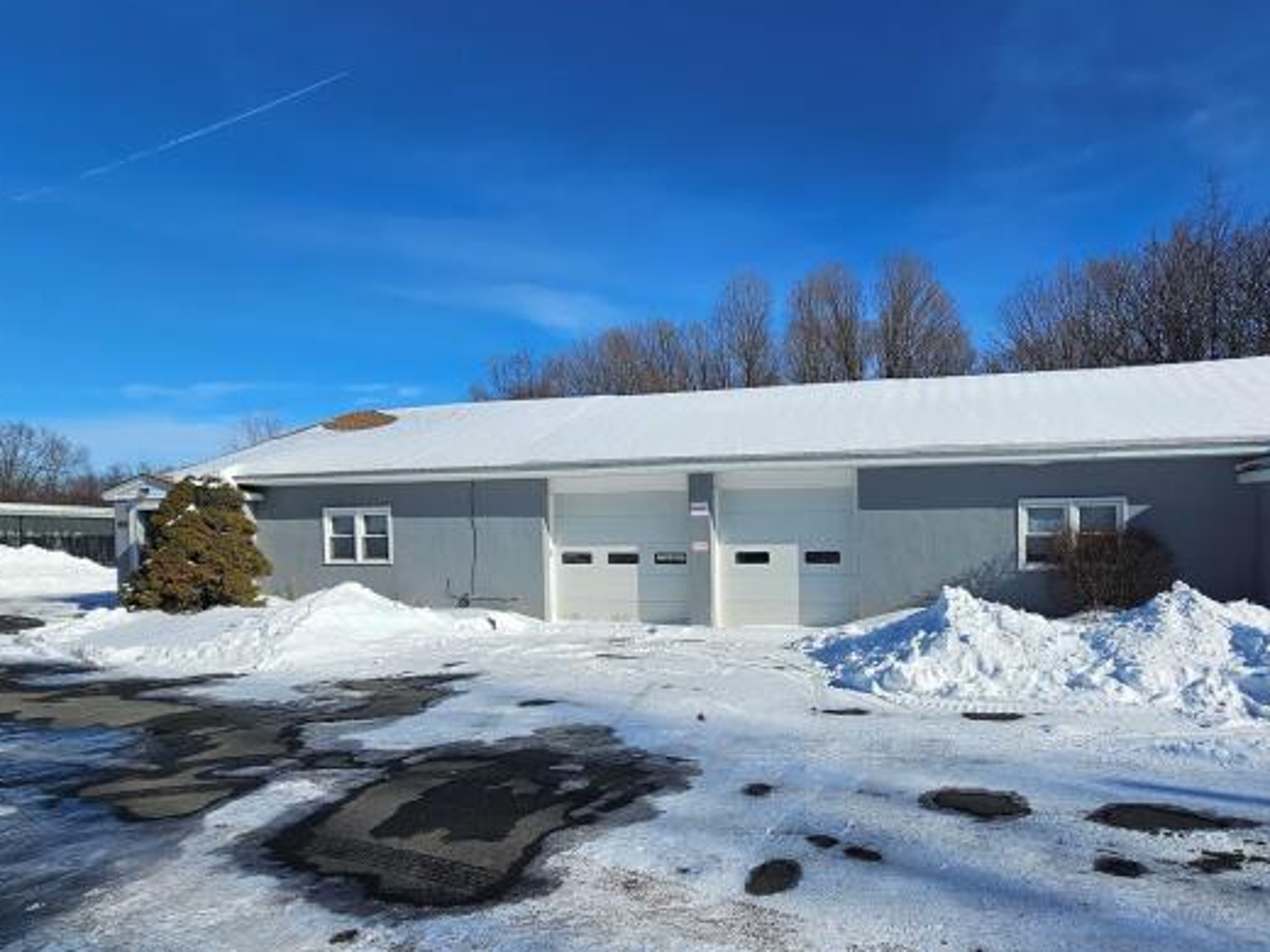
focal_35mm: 18
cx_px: 784
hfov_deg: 86.2
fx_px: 660
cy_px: 549
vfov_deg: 71.2
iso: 50
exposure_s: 1/4222
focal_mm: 2.2
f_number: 2.2
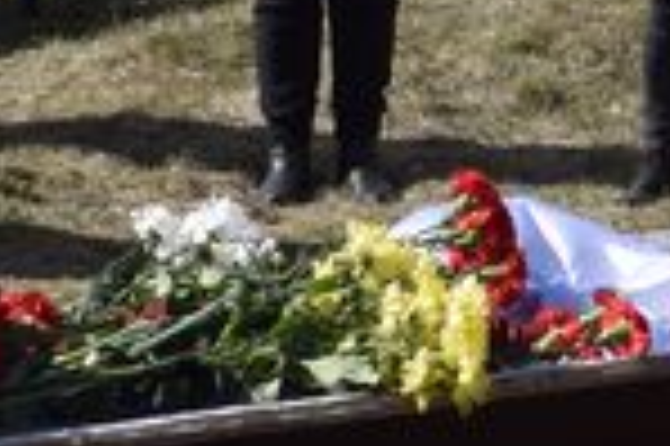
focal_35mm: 205
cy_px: -20
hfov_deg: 10.0
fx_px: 3802
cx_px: 598
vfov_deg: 6.7
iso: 200
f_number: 10
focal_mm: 27
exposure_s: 1/400
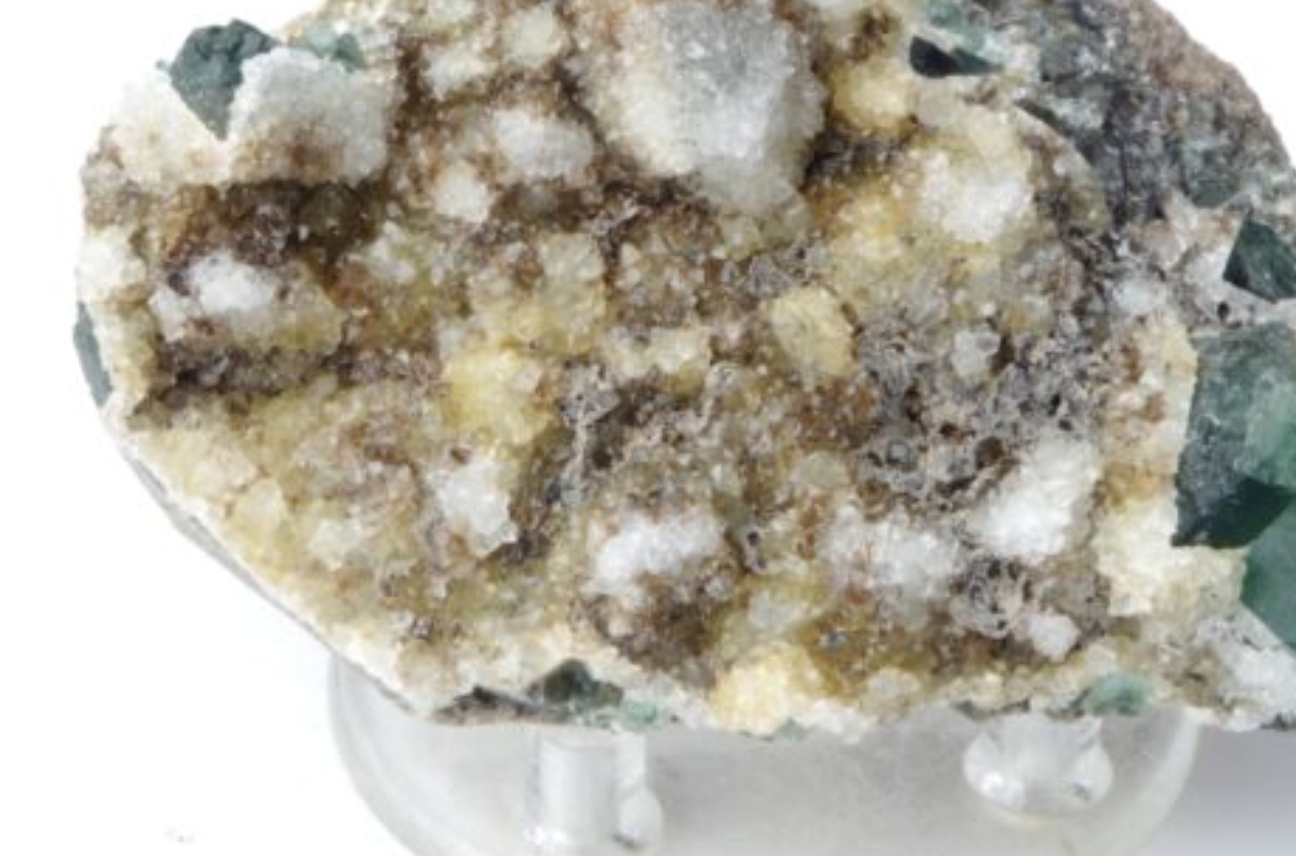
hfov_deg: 21.7
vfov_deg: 14.4
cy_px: 300
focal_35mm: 94
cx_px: 758
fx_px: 3375
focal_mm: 47.5
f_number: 5.6
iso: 100
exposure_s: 1/1.25
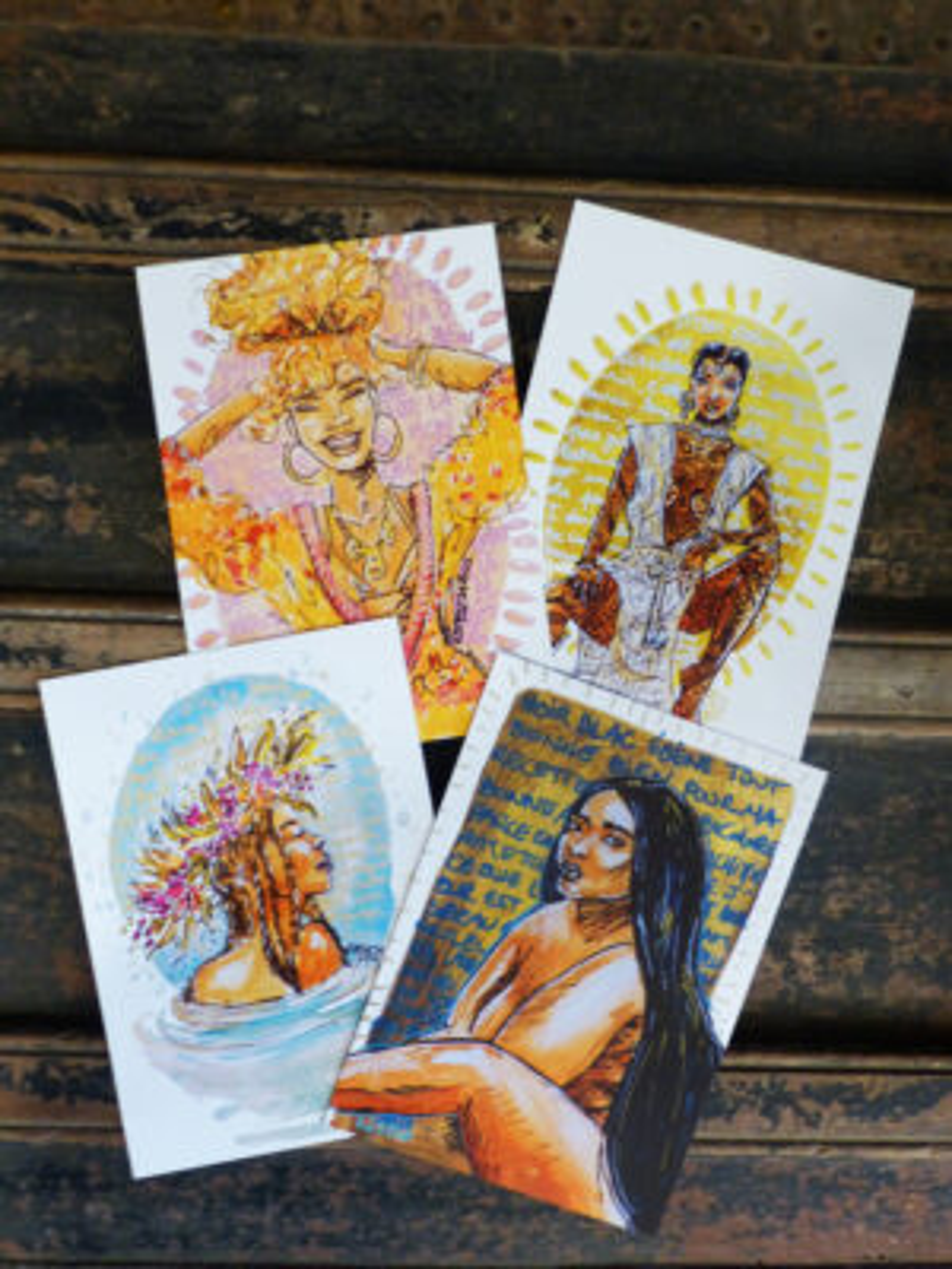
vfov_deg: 49.0
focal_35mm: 38
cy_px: 634
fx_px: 1393
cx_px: 476
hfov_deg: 37.7
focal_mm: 6.8
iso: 400
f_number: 2.8
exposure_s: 1/15
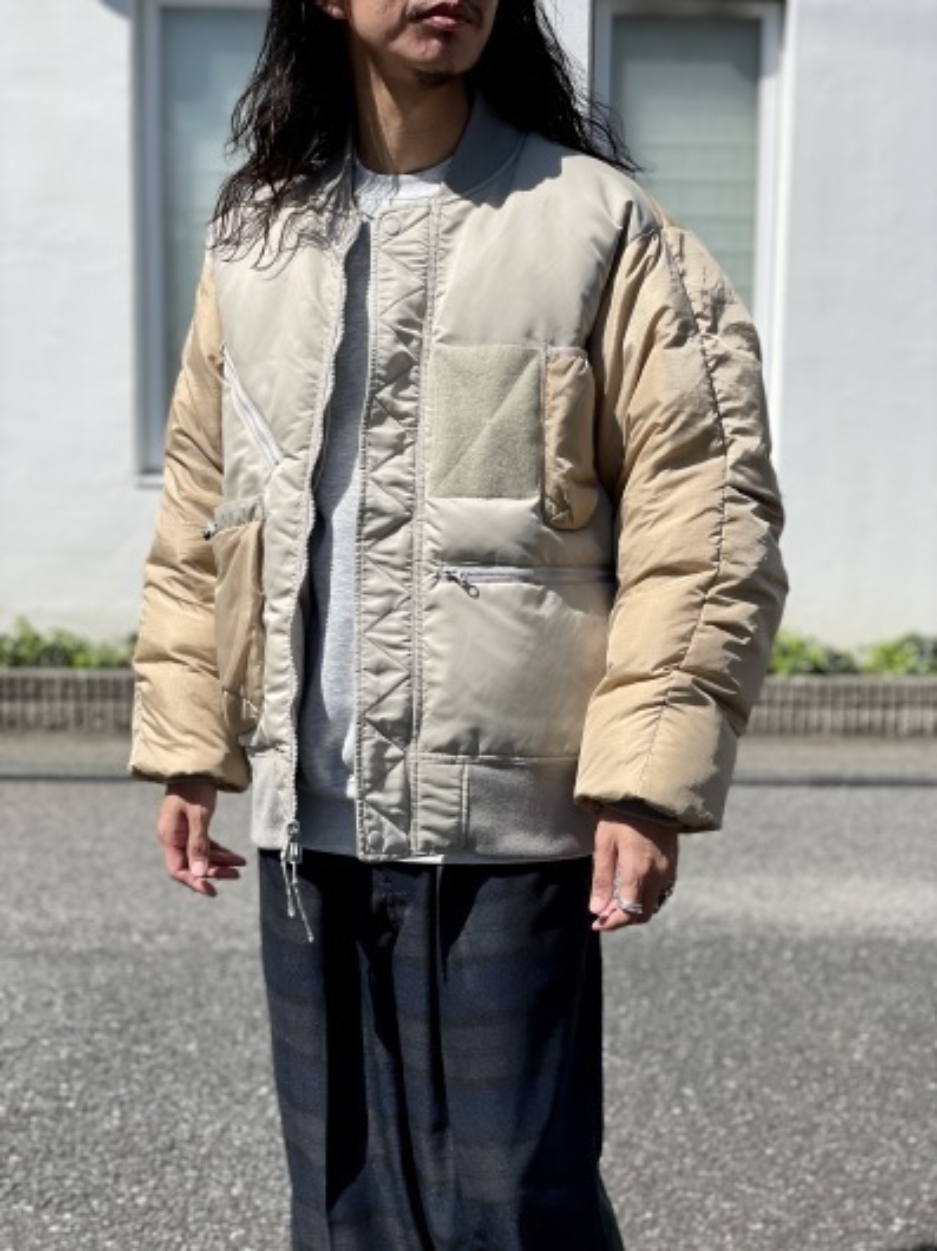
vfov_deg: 36.8
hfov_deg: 28.0
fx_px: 1878
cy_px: 626
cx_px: 468
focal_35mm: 52
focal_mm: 6
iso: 32
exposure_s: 1/2519
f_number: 2
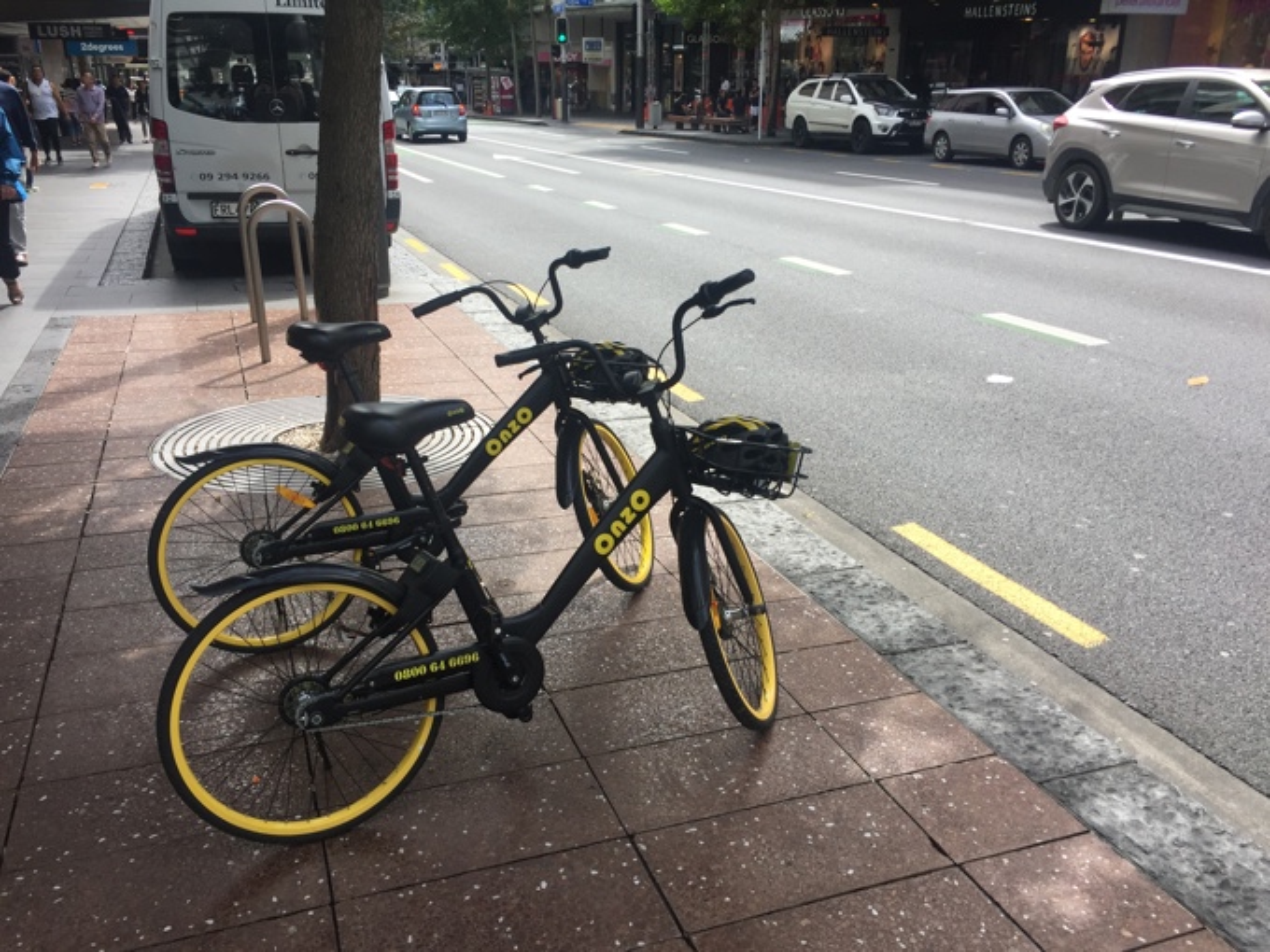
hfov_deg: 61.7
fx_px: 1064
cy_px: 476
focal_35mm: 29
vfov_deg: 48.2
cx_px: 635
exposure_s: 1/527
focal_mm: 4.15
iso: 32
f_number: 2.2
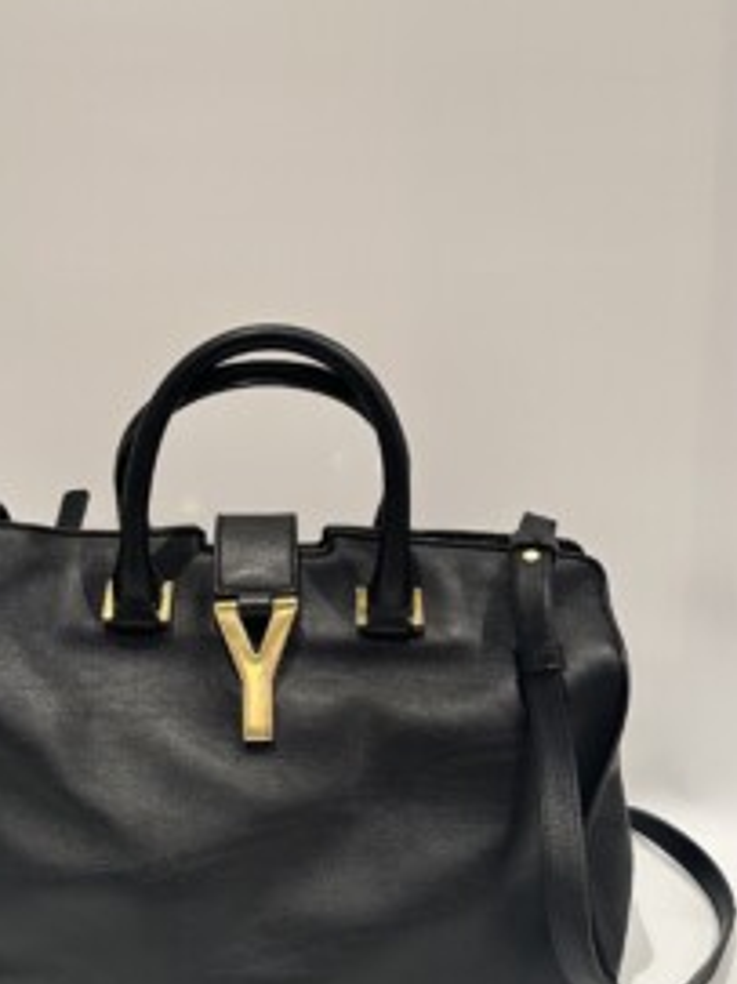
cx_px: 301
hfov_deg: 36.7
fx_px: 1108
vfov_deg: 47.9
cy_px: 461
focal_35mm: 39
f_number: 1.78
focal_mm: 6.86
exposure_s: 1/100
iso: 200
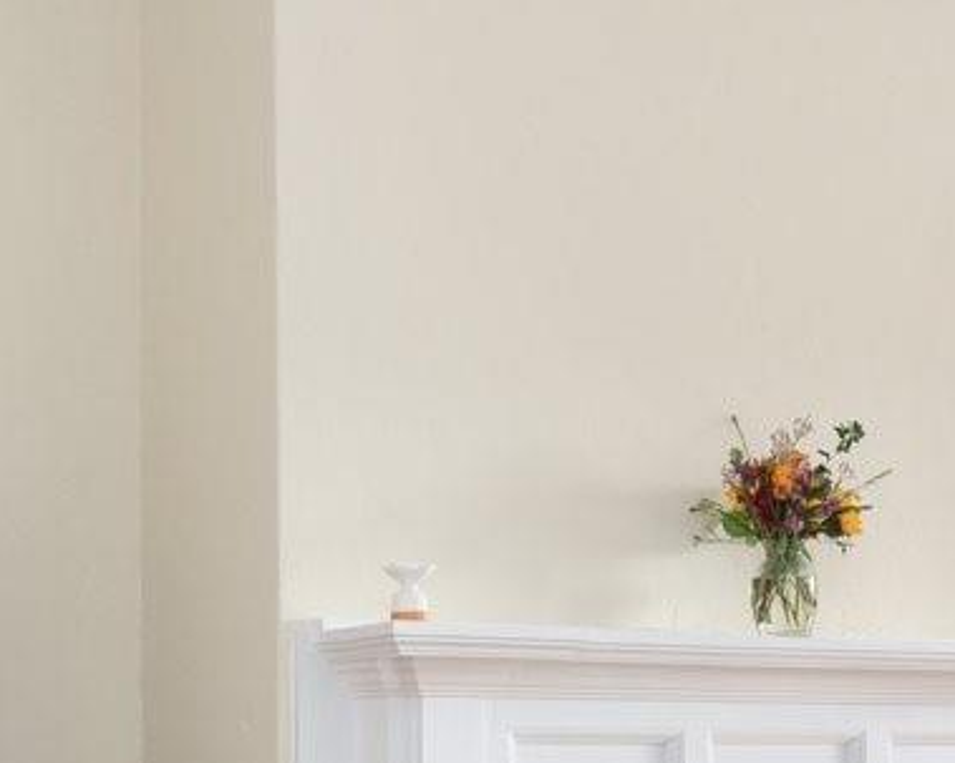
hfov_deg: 24.3
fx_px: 2219
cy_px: 743
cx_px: 438
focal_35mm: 79
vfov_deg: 19.0
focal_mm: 15.5
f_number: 8
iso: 200
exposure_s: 1/60
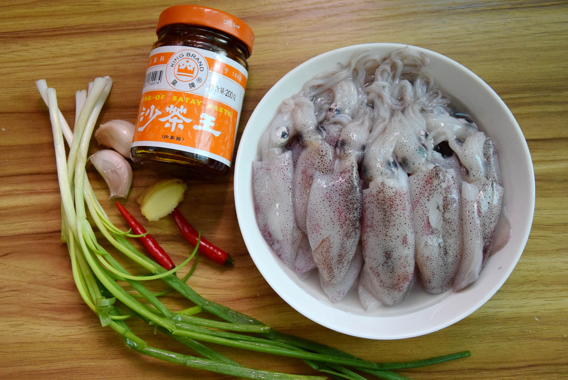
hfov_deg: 49.5
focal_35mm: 39
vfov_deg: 34.3
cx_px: 284
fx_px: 616
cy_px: 190
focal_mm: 26
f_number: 5
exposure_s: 1/500
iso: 2500
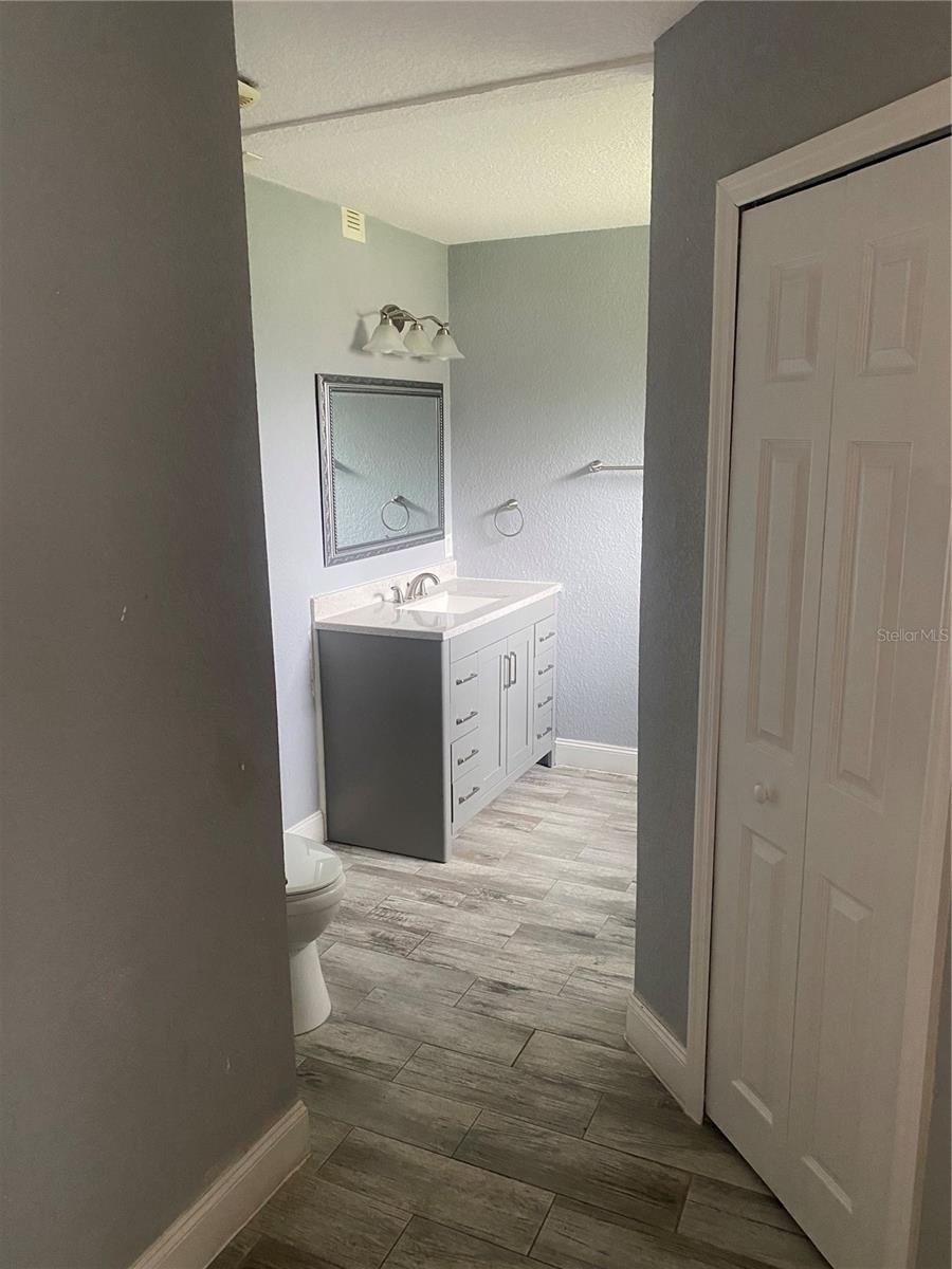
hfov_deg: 53.1
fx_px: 953
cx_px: 476
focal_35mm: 26
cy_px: 634
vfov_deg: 67.3
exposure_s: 1/60
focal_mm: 4.25
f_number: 1.8
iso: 400
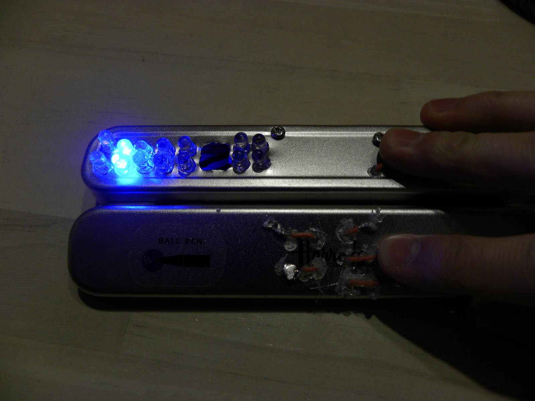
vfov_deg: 53.1
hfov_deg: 67.3
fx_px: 402
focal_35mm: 26
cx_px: 268
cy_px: 200
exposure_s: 1/30
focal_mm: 4.6
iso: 100
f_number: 2.8
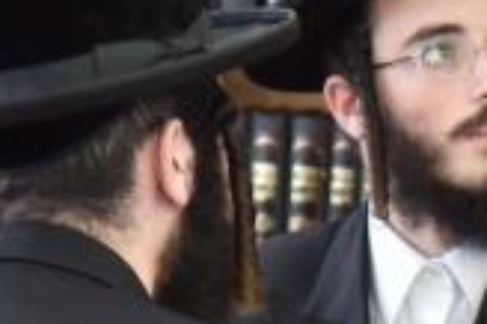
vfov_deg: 2.1
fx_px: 8852
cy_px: 91
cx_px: 820
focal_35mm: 655
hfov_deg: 3.1
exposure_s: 1/250
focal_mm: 105
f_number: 4
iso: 1600
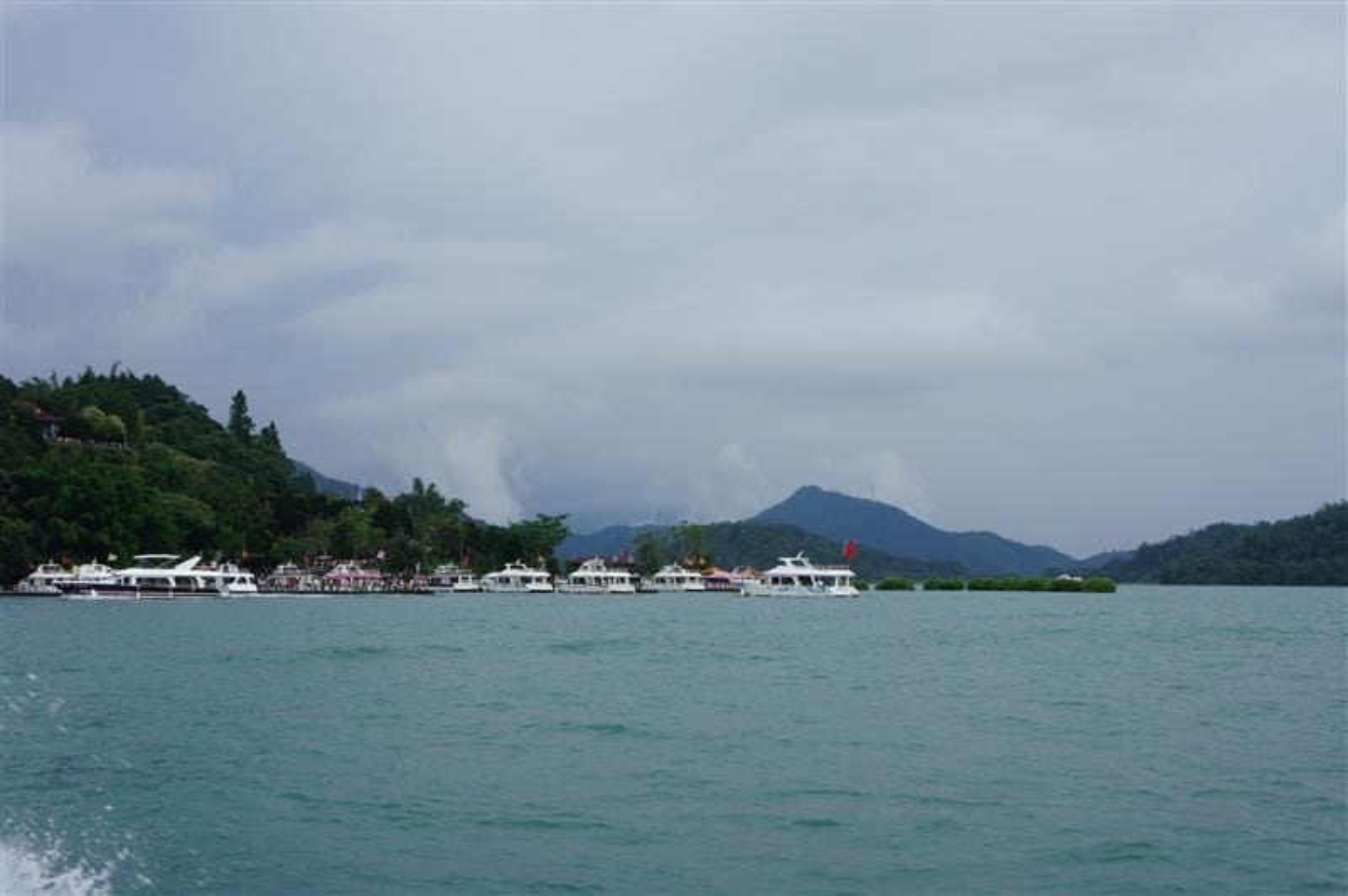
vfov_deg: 29.8
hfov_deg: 43.6
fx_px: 1684
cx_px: 674
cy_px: 448
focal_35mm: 45
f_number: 13
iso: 200
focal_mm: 30
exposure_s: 1/80
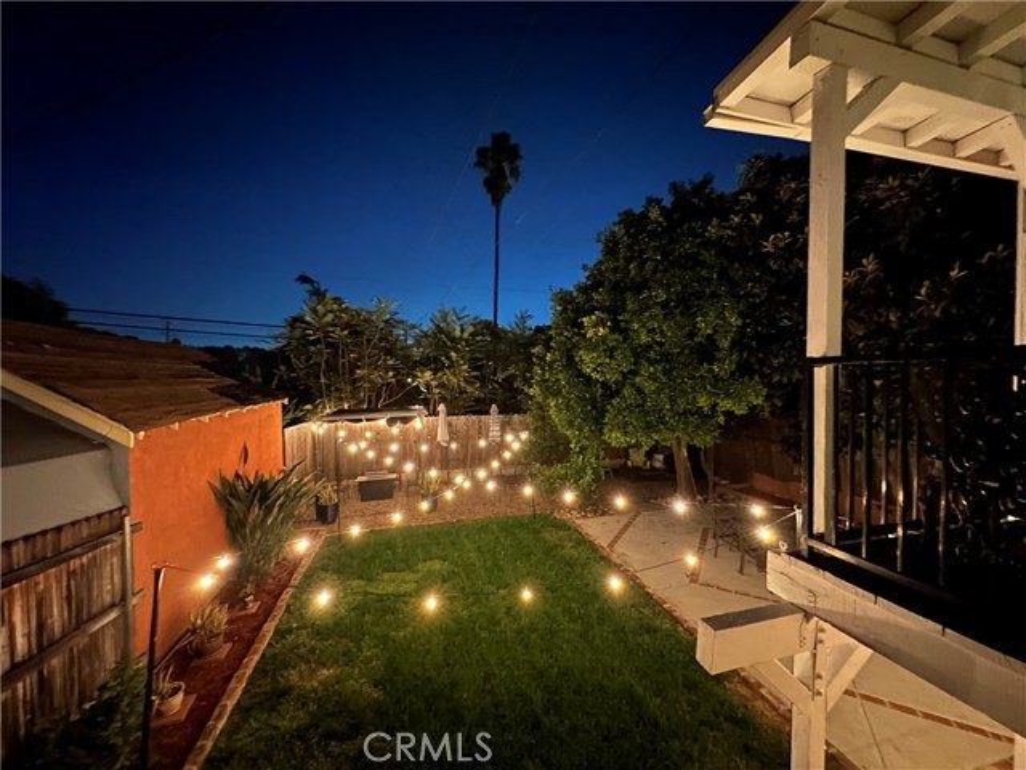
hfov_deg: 102.1
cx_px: 513
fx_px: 415
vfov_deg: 85.7
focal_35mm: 14
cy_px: 385
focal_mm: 2.22
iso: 2000
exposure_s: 1/8
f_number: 2.2
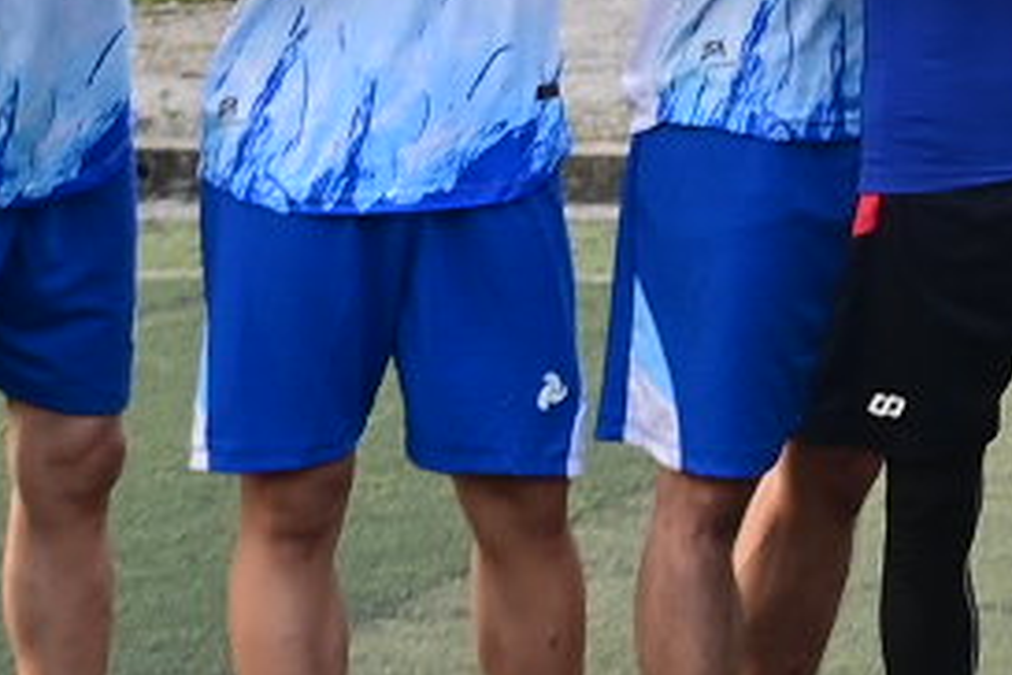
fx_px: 6072
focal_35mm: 216
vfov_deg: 6.2
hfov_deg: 8.6
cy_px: -475
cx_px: 2524
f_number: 3.5
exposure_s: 1/200
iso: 160
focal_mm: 20
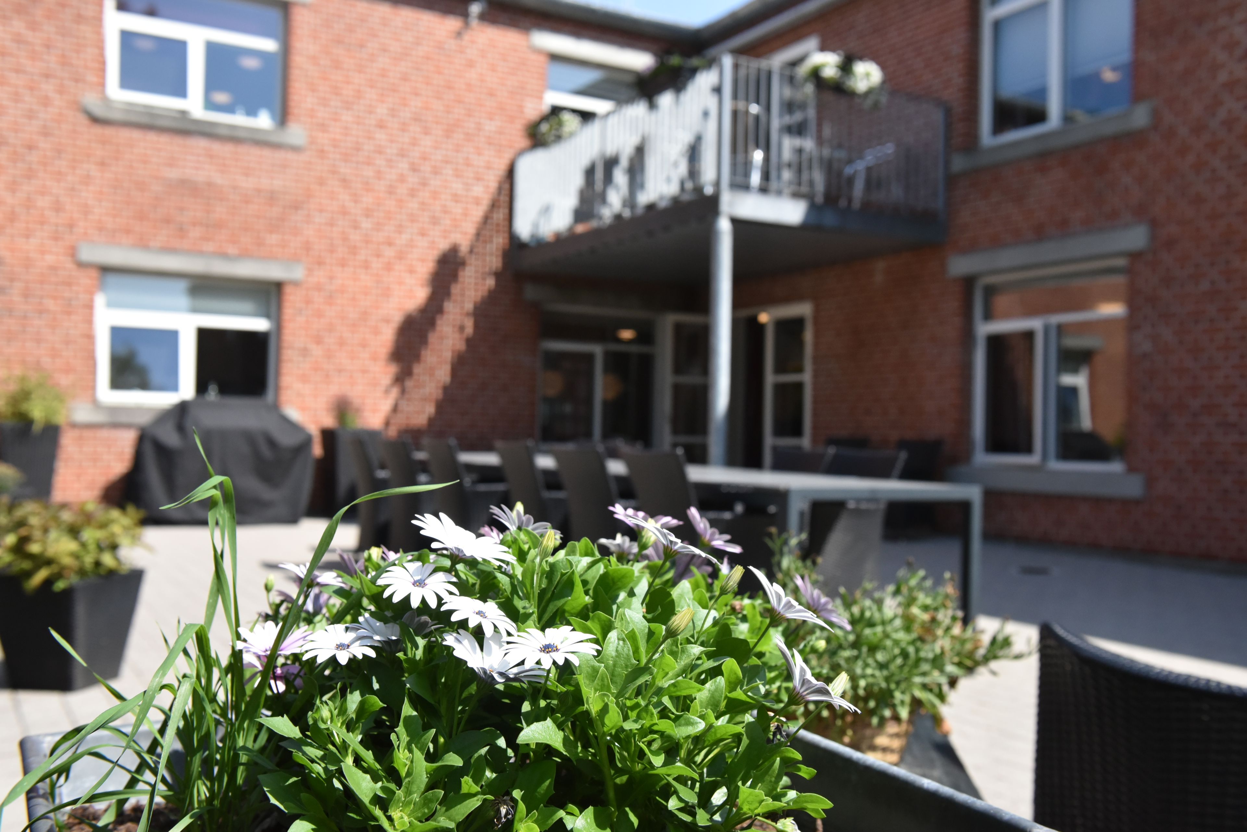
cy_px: 416
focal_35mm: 34
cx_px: 624
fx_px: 1178
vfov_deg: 38.9
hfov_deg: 55.8
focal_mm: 34
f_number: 6.3
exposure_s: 1/4000
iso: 2500
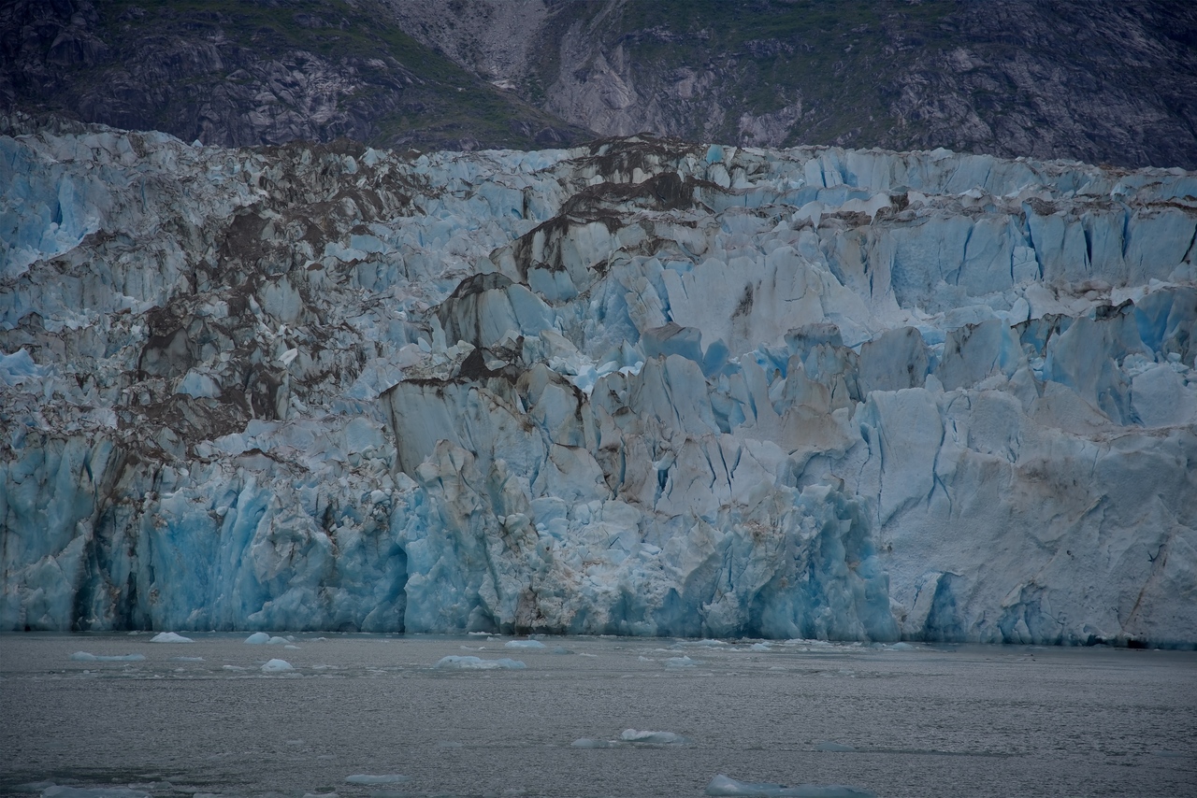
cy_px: 399
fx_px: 3991
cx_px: 598
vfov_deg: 11.4
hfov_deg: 17.1
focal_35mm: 120
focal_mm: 120
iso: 100
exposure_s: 1/250
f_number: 5.6
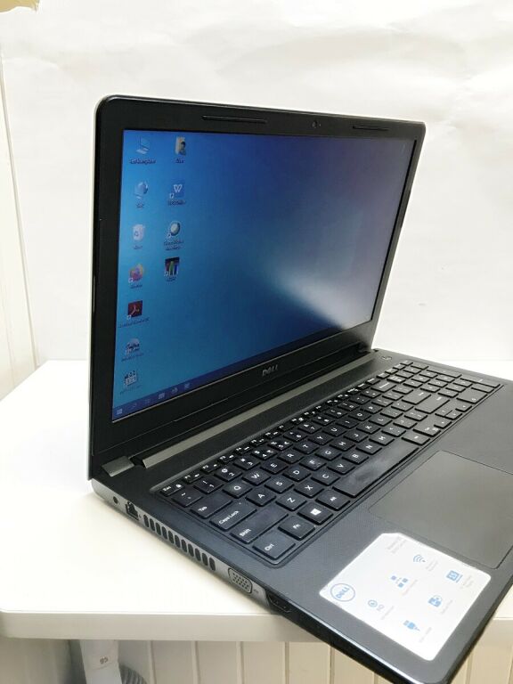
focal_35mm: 28
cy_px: 342
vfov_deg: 63.4
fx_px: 553
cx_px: 256
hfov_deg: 49.7
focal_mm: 3.99
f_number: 1.8
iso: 32
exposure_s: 1/33
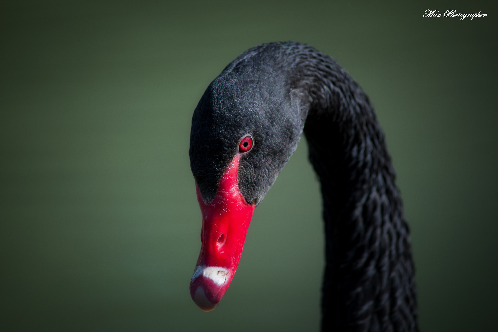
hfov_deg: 6.9
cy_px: 166
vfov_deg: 4.6
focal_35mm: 300
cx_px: 249
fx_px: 4150
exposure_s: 1/1000
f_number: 5.6
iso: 200
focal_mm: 300
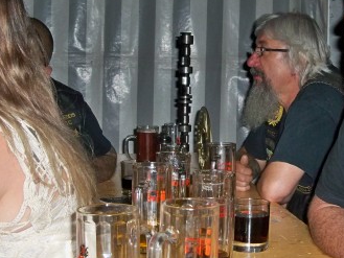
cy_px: 136
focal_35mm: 68
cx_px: 232
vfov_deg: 21.6
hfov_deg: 28.3
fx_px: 676
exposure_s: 1/30
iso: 200
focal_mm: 6.2
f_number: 3.5
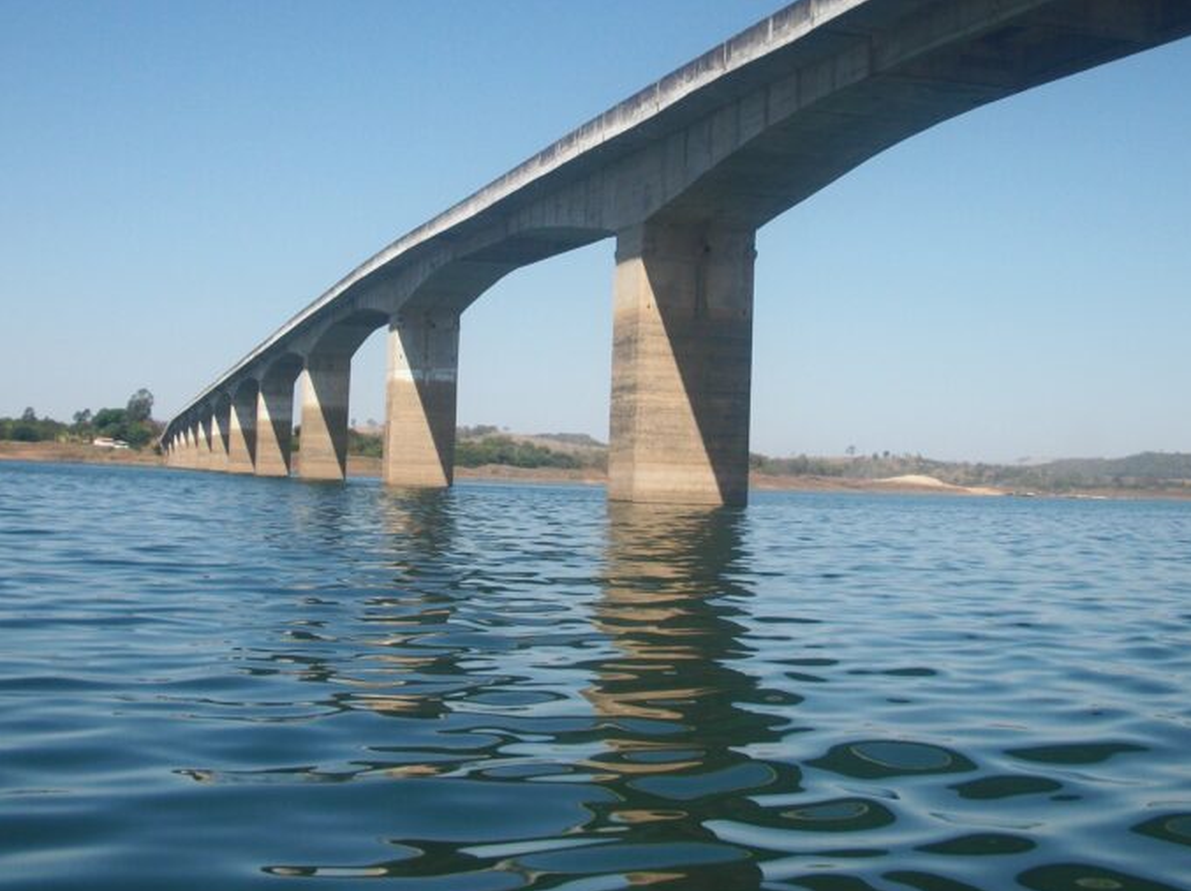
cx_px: 675
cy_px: 278
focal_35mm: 53
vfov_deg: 27.3
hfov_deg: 36.1
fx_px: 1822
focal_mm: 6.3
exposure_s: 1/160
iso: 80
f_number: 8.8
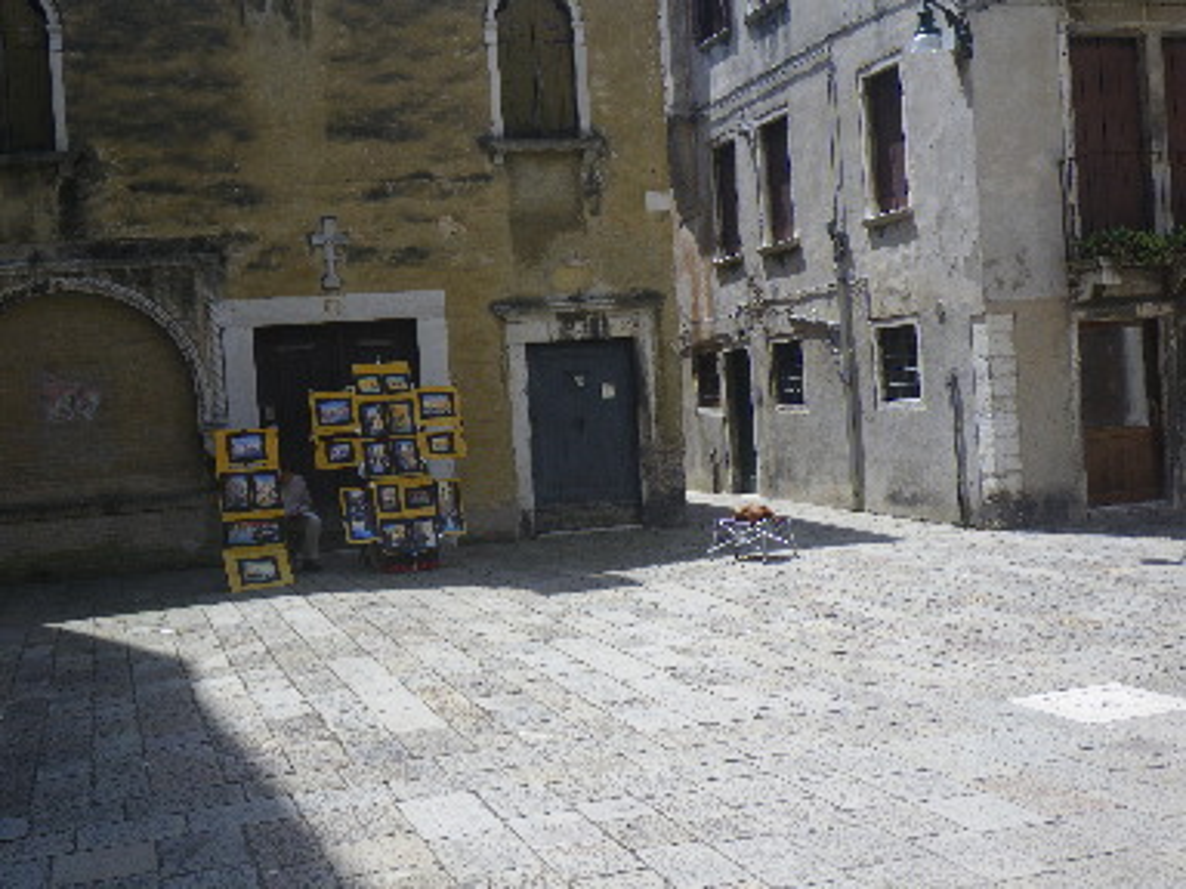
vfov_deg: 34.3
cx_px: 593
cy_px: 444
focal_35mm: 42
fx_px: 1439
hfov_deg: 44.8
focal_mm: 7.5
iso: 50
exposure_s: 1/200
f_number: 5
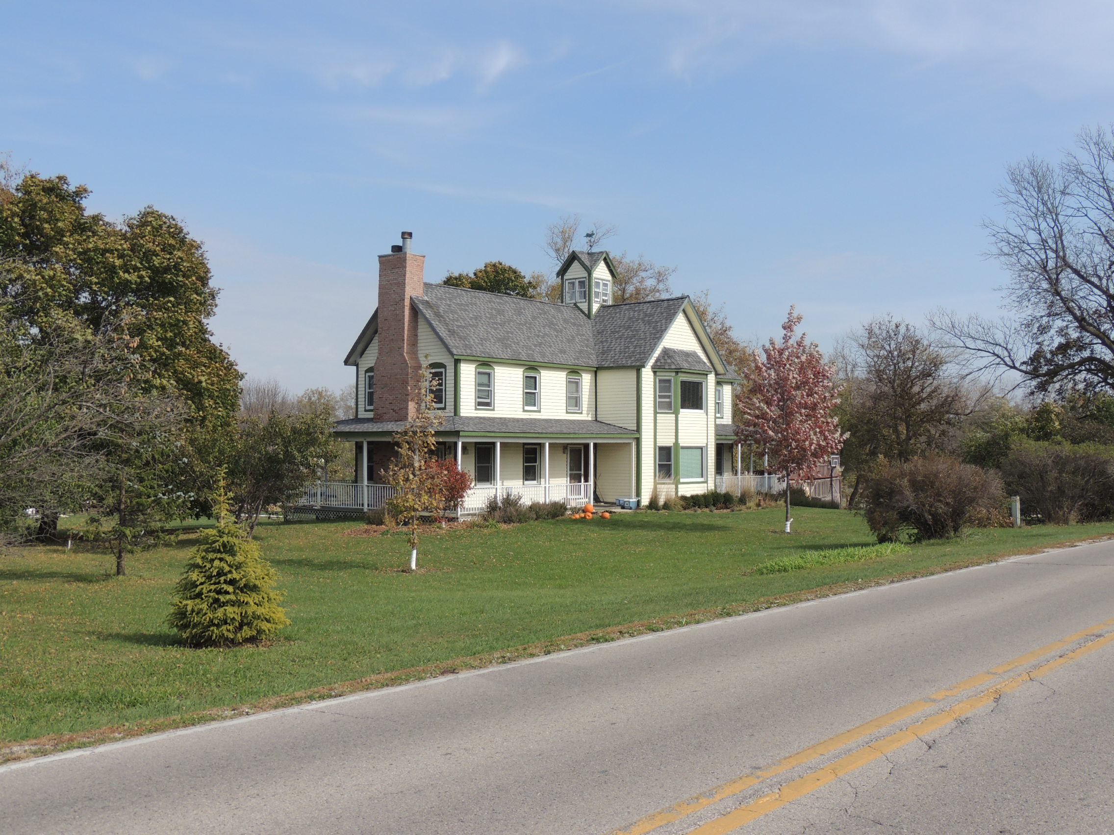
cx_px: 557
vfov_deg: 40.7
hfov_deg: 52.6
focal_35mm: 35
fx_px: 1126
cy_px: 418
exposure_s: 1/1000
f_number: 3.3
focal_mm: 6.2
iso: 100
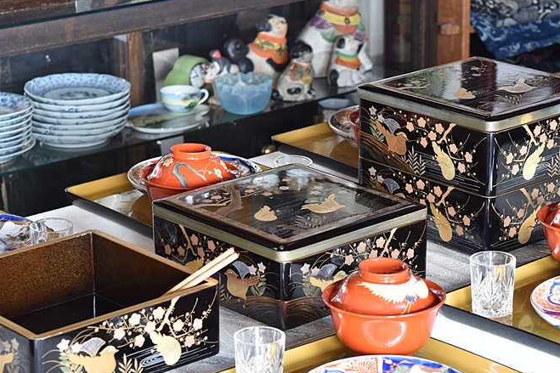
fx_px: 1752
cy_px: 197
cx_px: 271
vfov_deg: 12.2
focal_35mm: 113
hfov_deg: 18.2
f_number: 5.6
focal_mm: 55
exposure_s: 1.3
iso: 200
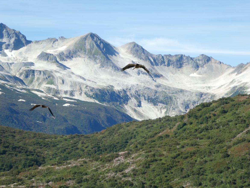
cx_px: 125
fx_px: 1033
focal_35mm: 143
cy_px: 94
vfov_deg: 10.4
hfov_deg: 13.8
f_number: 5.4
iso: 80
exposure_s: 1/200
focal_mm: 25.6
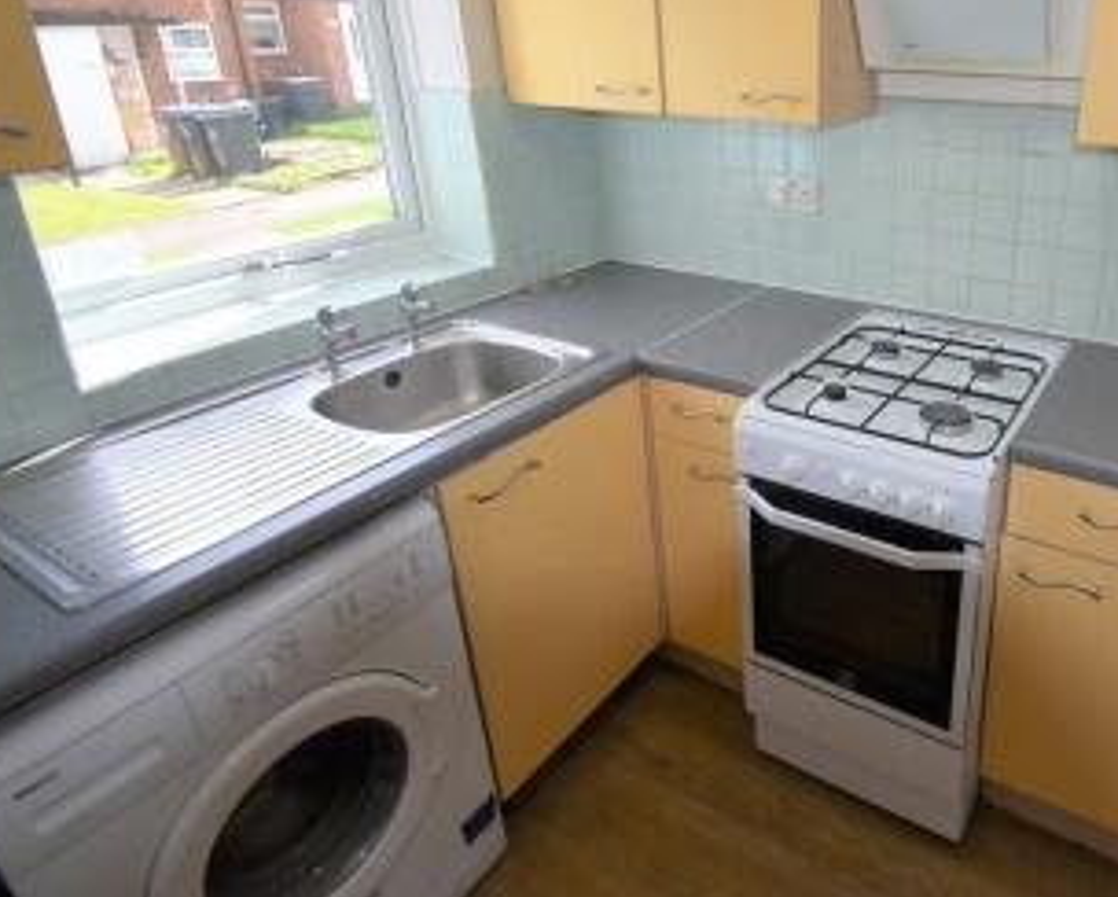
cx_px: 824
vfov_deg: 62.3
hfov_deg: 70.5
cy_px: 333
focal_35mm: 22
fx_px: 729
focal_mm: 10
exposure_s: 1/200
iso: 180
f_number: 5
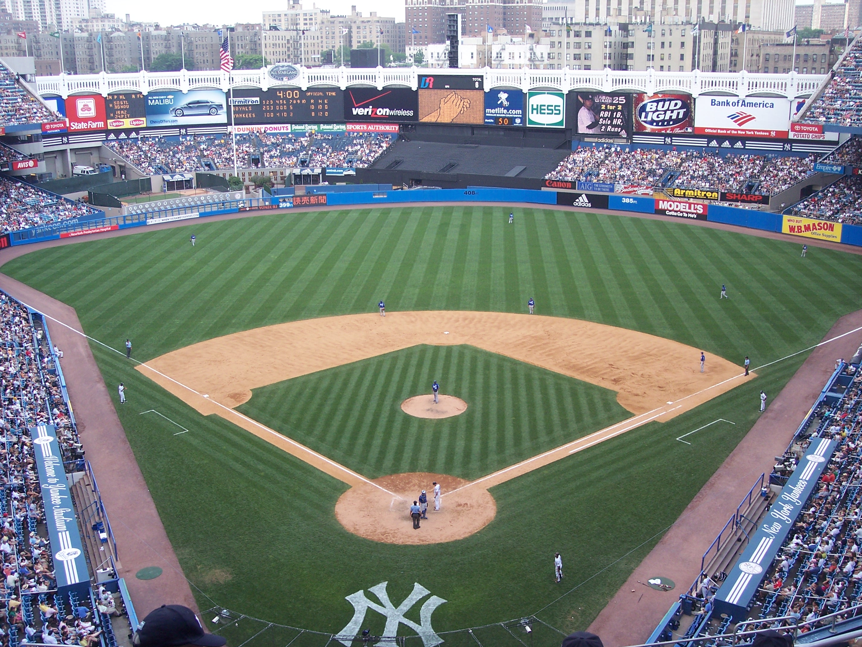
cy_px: 324
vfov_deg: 36.8
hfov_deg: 47.9
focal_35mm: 39
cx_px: 431
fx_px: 971
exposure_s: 1/250
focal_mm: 8
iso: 100
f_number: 3.4
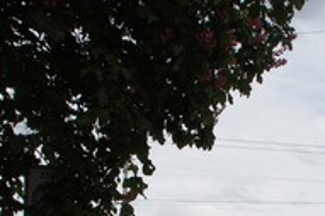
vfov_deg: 19.8
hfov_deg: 30.0
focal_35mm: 65
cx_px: 277
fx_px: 586
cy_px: 246
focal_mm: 18
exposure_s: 1/320
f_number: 7.1
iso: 100
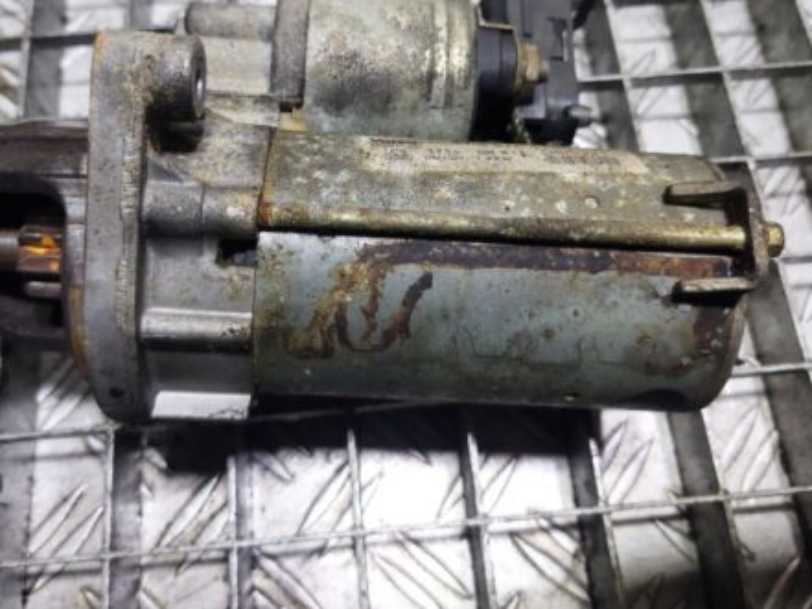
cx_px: 376
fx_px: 798
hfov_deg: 53.9
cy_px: 223
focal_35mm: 34
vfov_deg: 41.5
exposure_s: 1/50
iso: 160
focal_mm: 5.23
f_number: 1.8
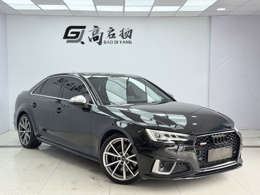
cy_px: 98
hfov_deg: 39.7
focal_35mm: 48
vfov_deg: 30.3
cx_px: 130
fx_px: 361
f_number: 1.78
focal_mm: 6.76
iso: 64
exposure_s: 1/639
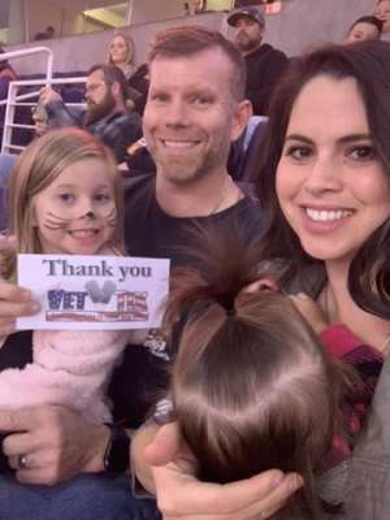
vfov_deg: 56.8
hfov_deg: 44.2
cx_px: 195
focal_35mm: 32
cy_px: 260
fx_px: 481
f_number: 2.2
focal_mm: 2.87
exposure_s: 1/30
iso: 320
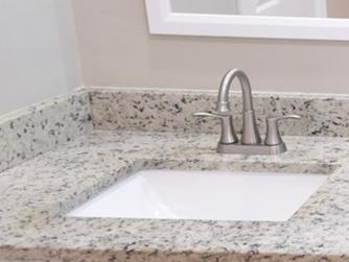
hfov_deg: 20.7
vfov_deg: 21.3
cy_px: 98
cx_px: 610
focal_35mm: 69
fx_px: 696
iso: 800
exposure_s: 1/60
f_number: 3.5
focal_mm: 10
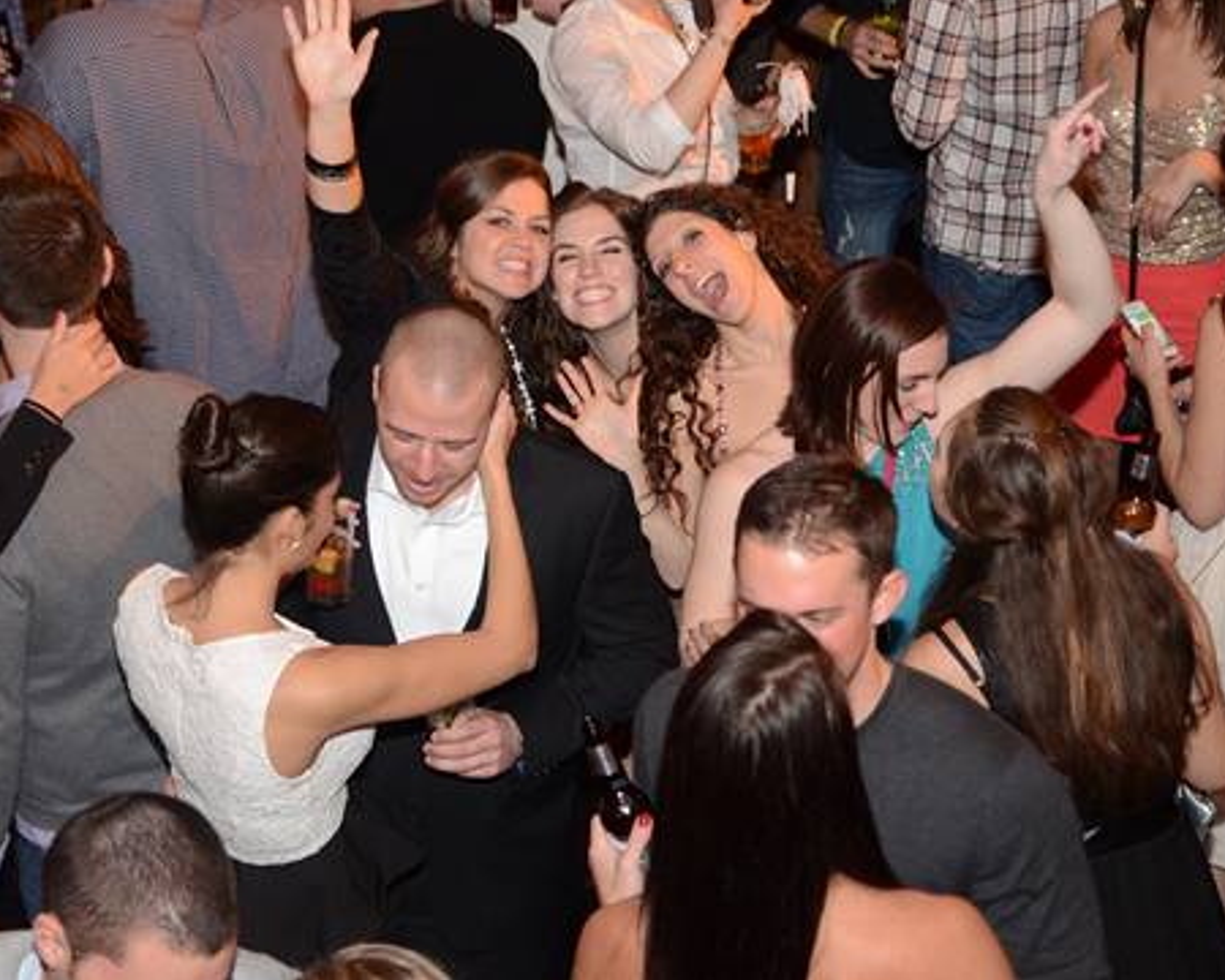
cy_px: 487
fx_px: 2864
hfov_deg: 24.1
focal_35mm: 79
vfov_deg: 19.4
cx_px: 593
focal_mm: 46
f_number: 2.8
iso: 1250
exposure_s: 1/30
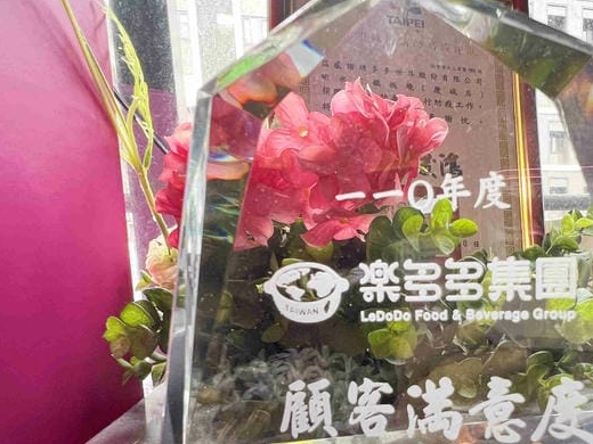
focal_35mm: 30
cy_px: 359
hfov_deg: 56.6
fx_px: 514
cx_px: 454
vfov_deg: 44.4
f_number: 1.8
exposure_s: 1/121
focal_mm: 1.57
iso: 125
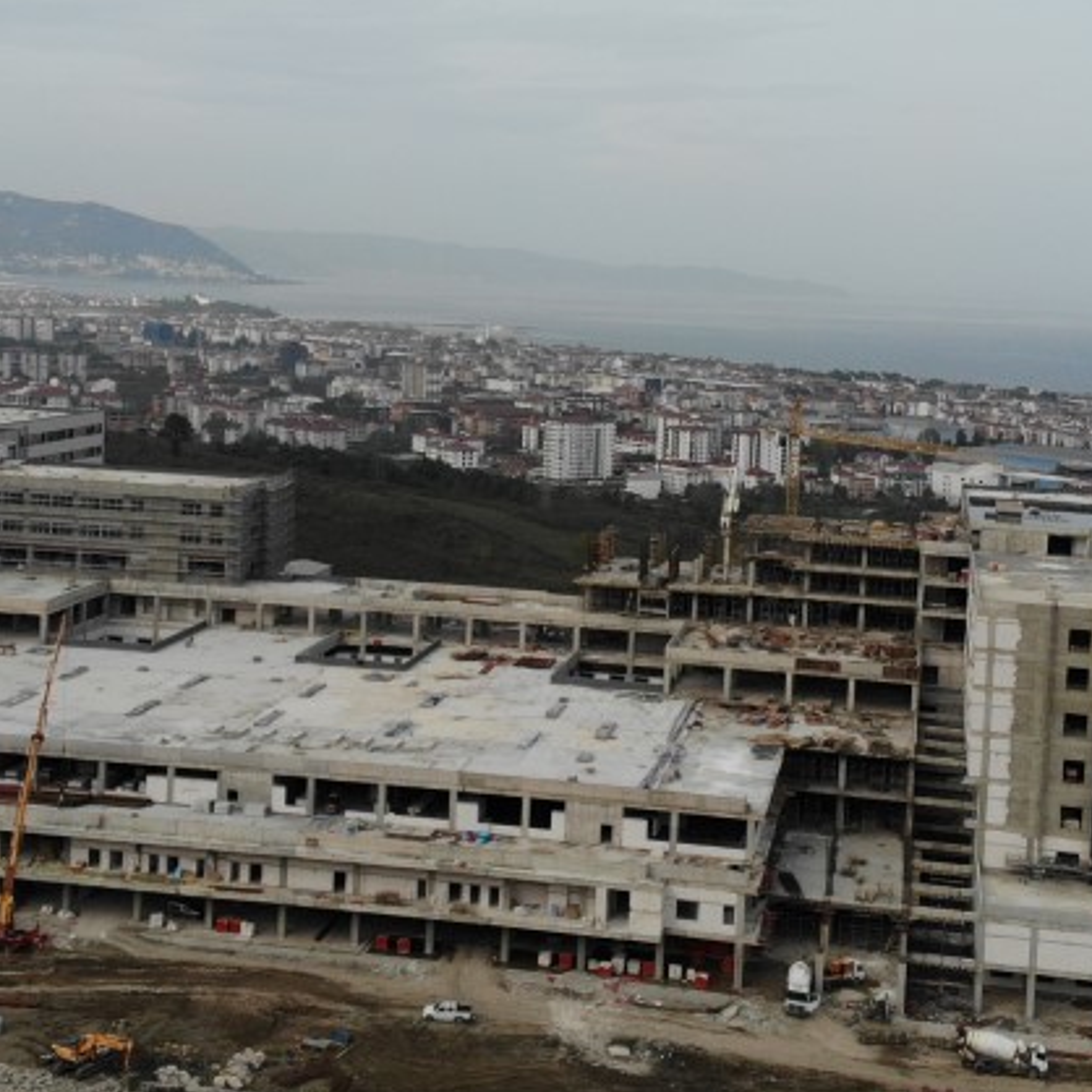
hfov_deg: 32.8
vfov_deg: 32.7
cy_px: 436
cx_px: 539
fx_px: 1856
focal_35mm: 52
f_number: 2.8
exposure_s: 1/1292
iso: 101
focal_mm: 4.5
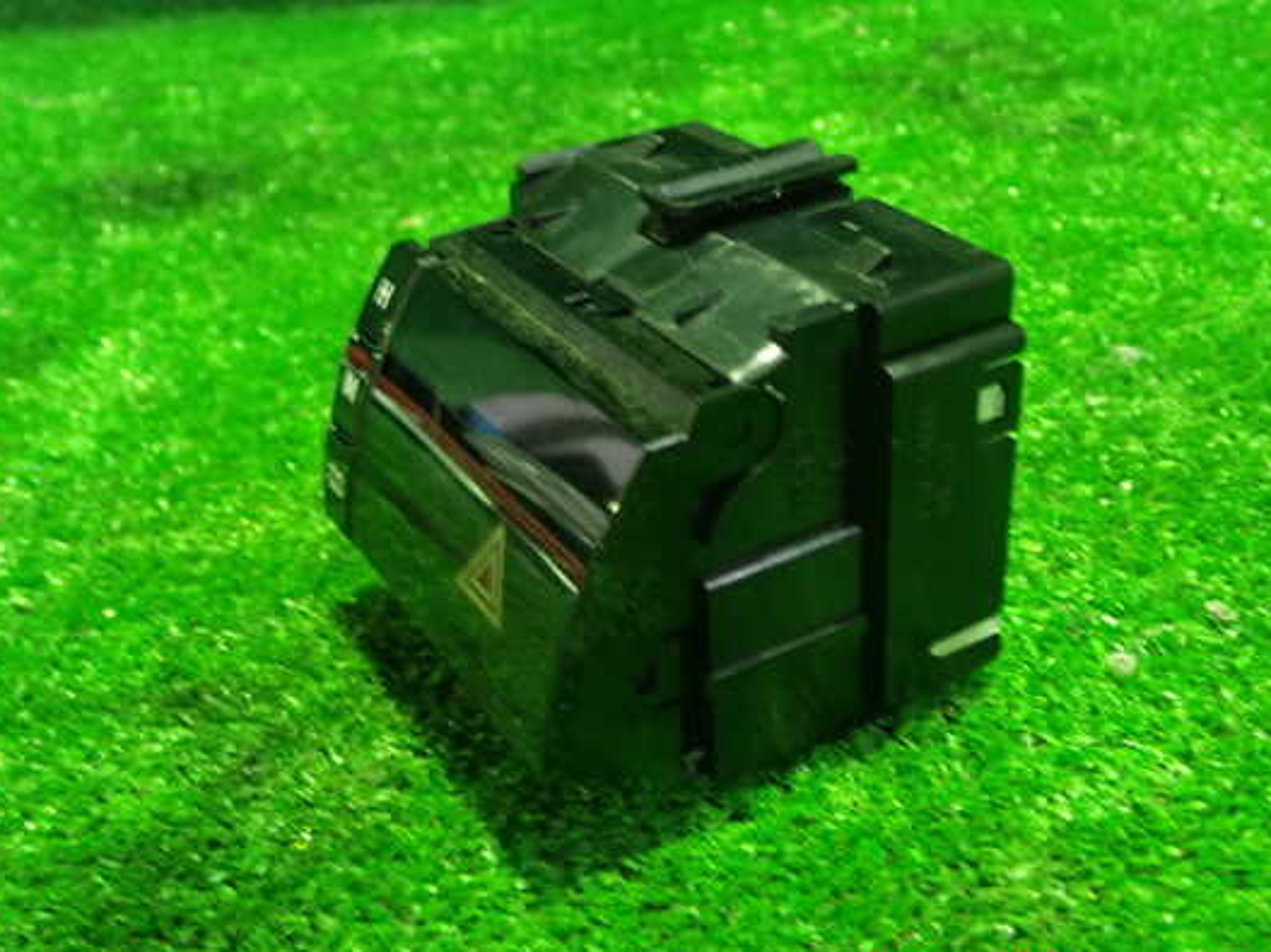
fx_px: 1505
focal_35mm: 41
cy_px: 465
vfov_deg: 35.1
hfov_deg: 45.7
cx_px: 690
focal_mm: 6.37
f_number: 2.5
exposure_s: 1/13
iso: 800
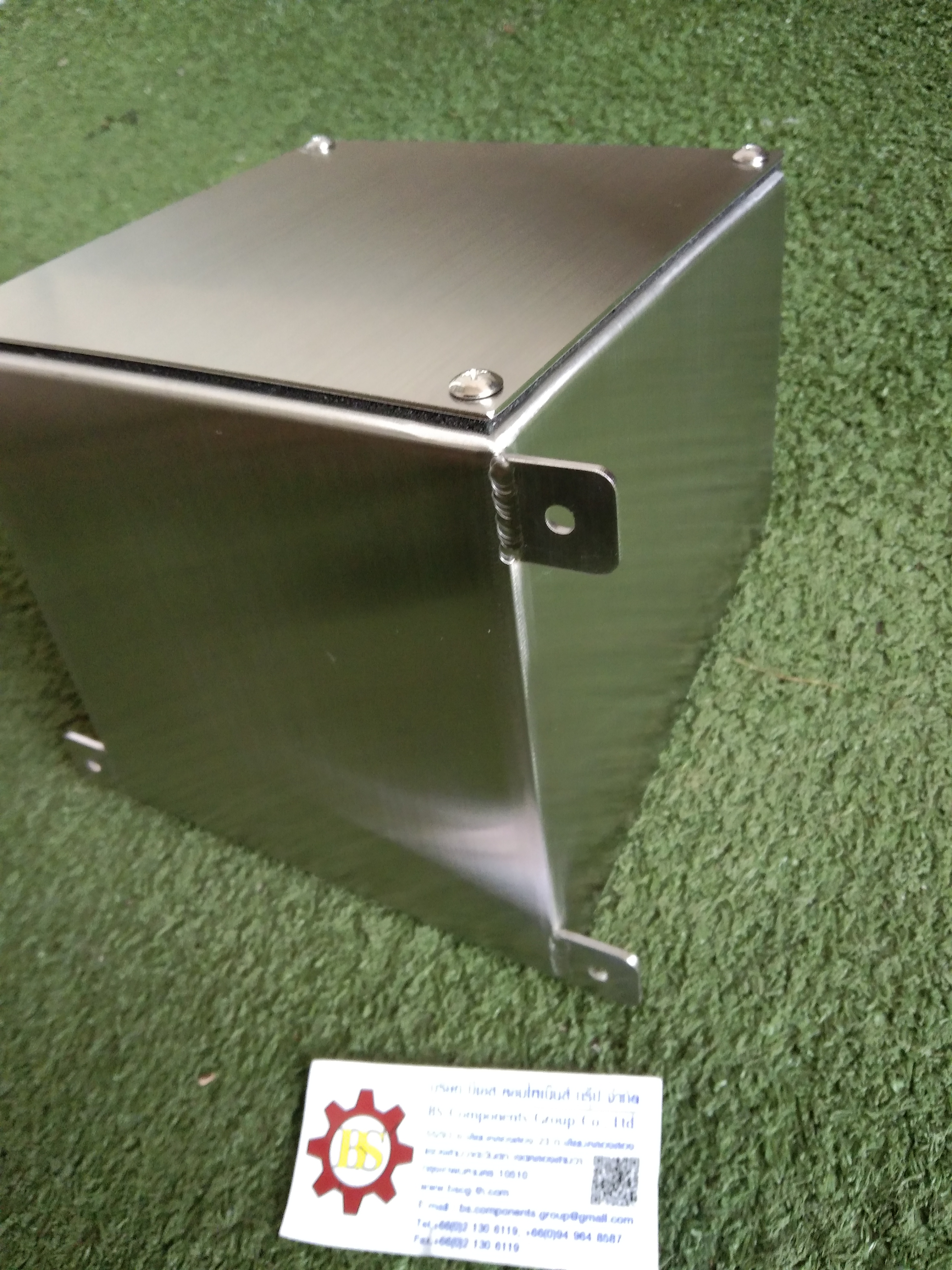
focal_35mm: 30
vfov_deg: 60.0
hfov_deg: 46.8
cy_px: 635
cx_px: 476
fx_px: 1100
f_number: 2.2
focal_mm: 3.65
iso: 441
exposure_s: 1/25
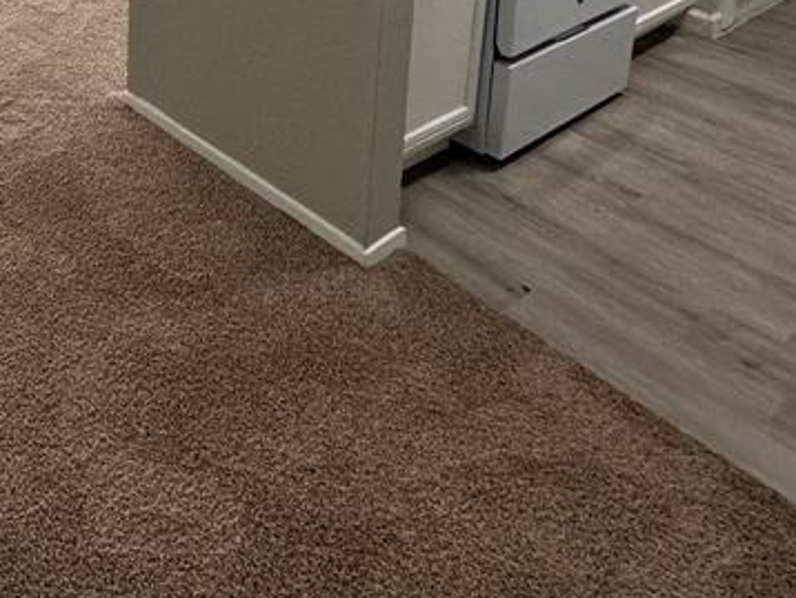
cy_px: -242
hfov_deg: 41.0
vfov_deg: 27.6
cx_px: 4
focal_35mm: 40
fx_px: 920
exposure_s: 1/120
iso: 100
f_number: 2.2
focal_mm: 2.22
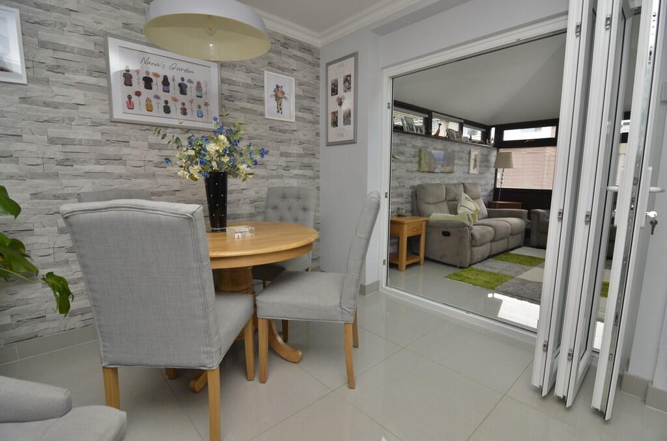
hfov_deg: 95.1
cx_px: 334
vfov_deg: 71.8
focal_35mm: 16
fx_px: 305
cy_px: 220
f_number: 5.6
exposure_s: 1/60
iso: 400
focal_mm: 11
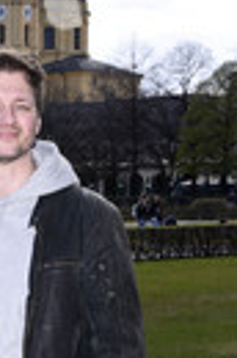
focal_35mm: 142
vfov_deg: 14.2
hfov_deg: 9.4
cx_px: -74
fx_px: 1410
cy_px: 377
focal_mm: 46
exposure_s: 1/160
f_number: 11
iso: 400
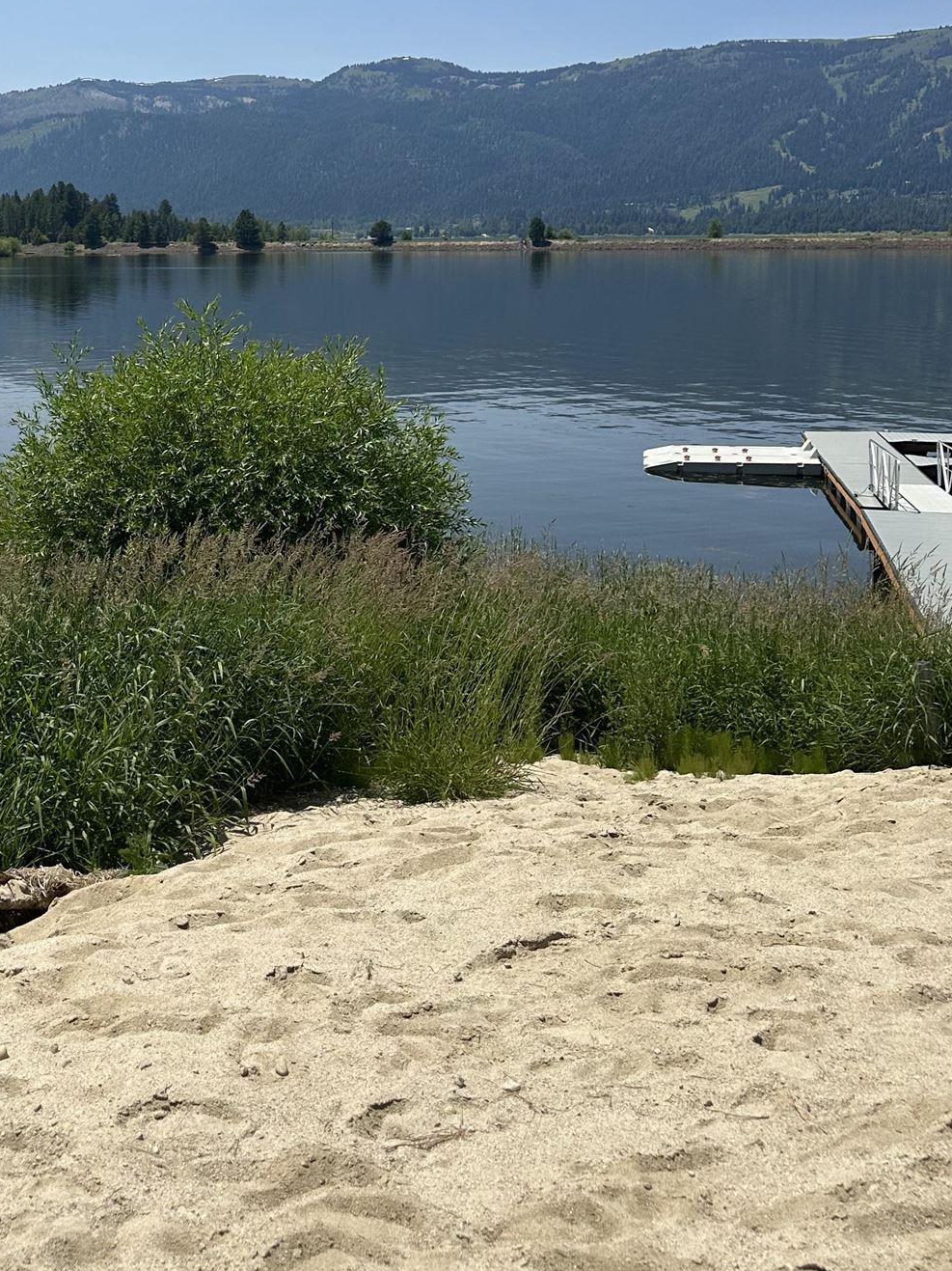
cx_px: 195
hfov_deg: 33.4
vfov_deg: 43.4
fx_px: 1541
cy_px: 316
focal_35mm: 42
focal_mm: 6.86
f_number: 1.78
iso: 80
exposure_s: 1/7576
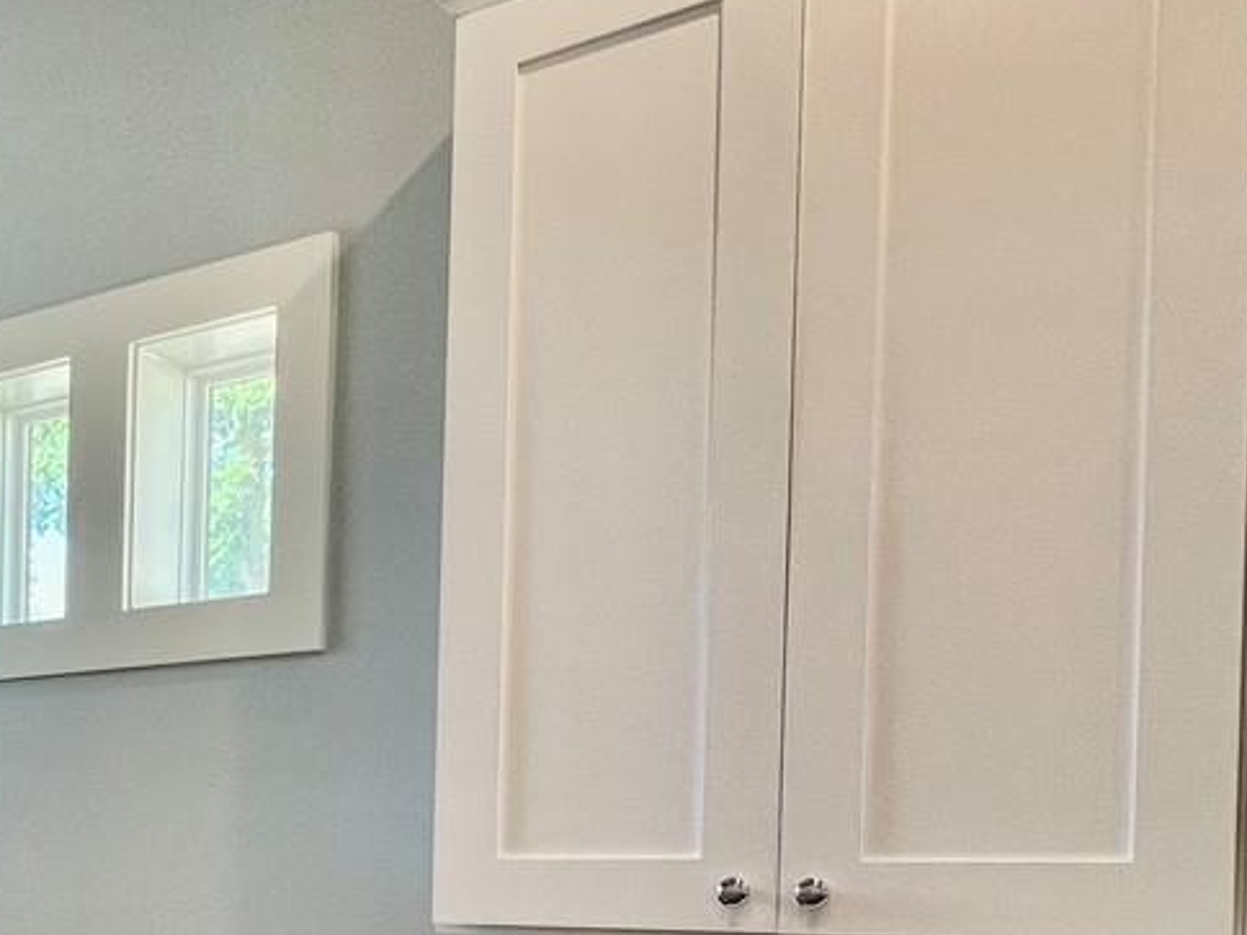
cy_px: 935
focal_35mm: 43
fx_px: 1549
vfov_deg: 31.1
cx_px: 44
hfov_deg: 39.5
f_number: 1.8
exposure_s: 1/120
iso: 125
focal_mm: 1.57
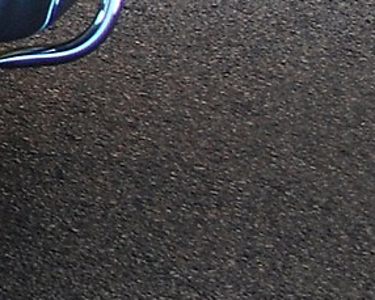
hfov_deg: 4.0
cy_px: -465
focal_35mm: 450
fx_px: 4996
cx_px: -1172
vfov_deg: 3.4
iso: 400
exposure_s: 1/160
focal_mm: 38
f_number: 6.3
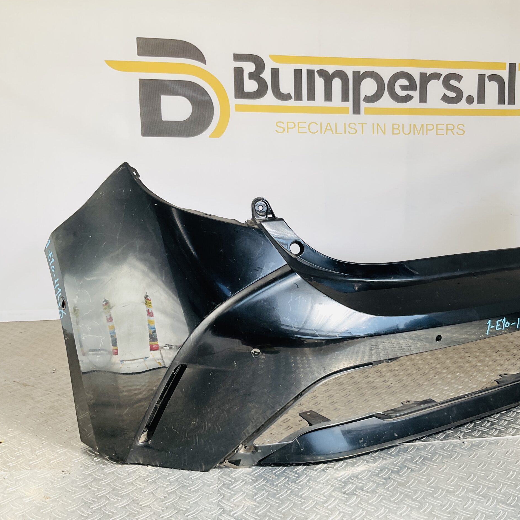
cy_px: 263
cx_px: 336
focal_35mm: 35
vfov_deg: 47.2
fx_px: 595
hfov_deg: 46.7
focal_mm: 3
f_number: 1.8
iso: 16
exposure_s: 1/355
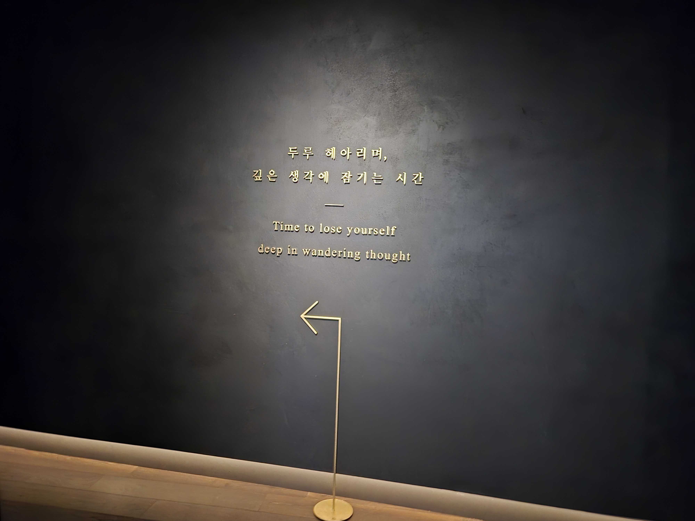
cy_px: 260
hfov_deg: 73.9
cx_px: 348
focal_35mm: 23
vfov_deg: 58.9
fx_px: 462
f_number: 1.8
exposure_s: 1/24
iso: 2500
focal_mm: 5.4
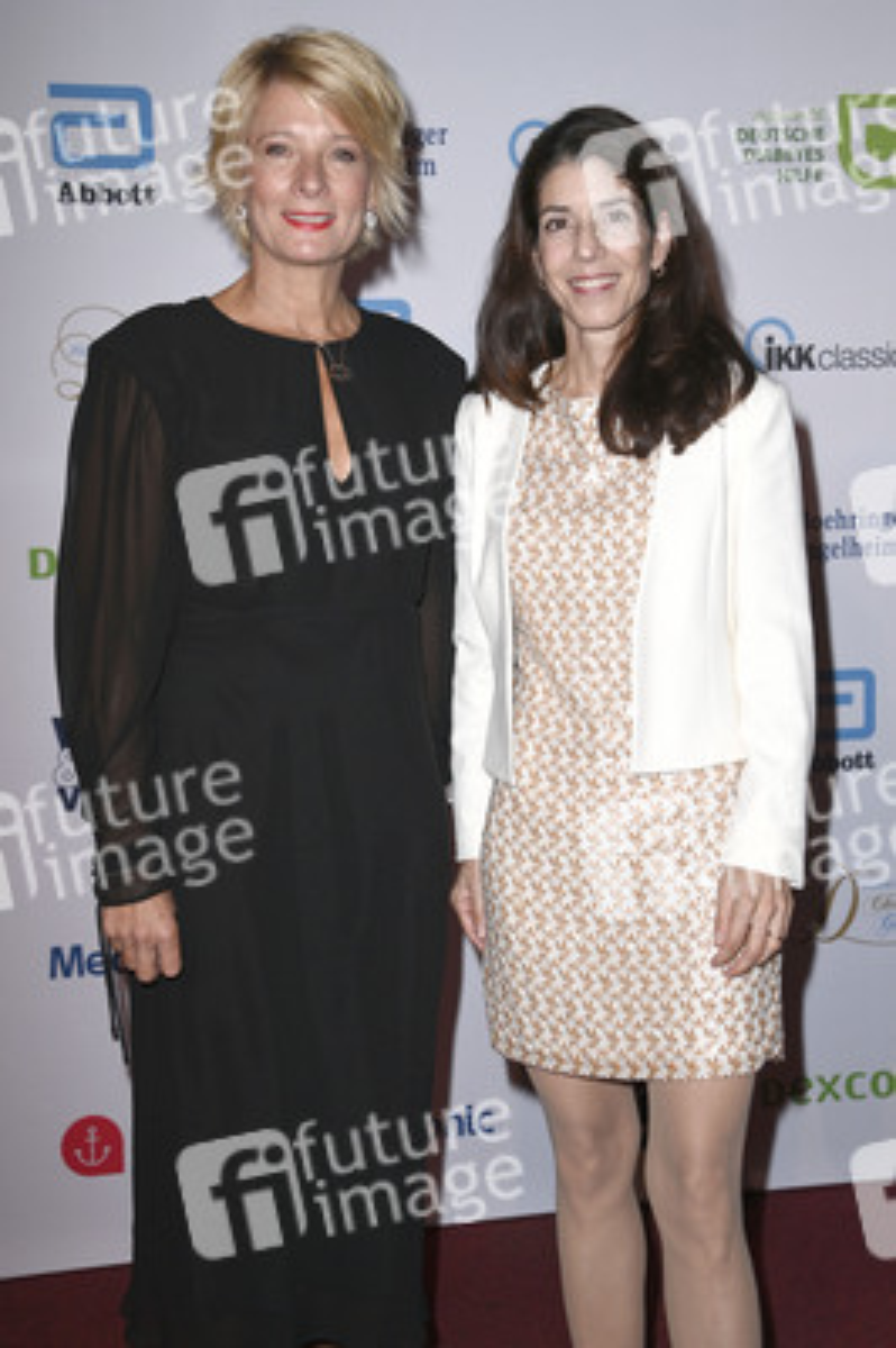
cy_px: 674
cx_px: 448
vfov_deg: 34.5
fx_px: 2169
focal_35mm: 58
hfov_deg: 23.3
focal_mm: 58
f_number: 5.6
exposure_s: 1/200
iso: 640
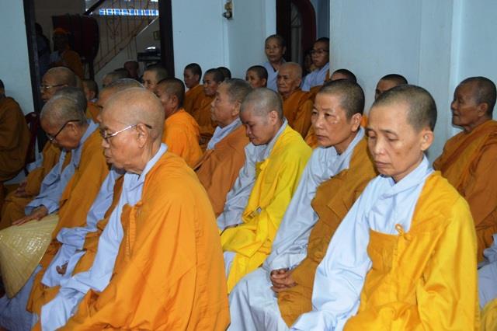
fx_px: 497
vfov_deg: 36.8
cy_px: 166
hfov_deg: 53.2
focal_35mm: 36
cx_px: 248
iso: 1250
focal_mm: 24
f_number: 4
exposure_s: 1/60
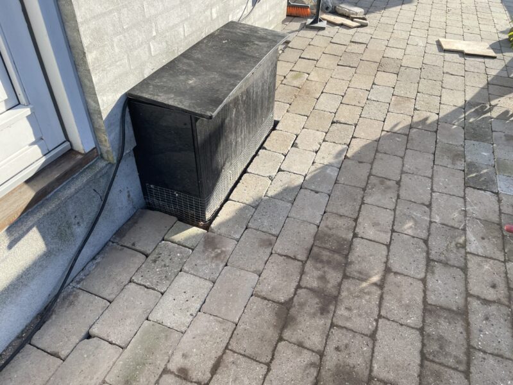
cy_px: 192
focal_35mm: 26
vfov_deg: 53.1
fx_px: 385
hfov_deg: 67.3
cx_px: 256
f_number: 1.6
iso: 32
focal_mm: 4.2
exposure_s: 1/988
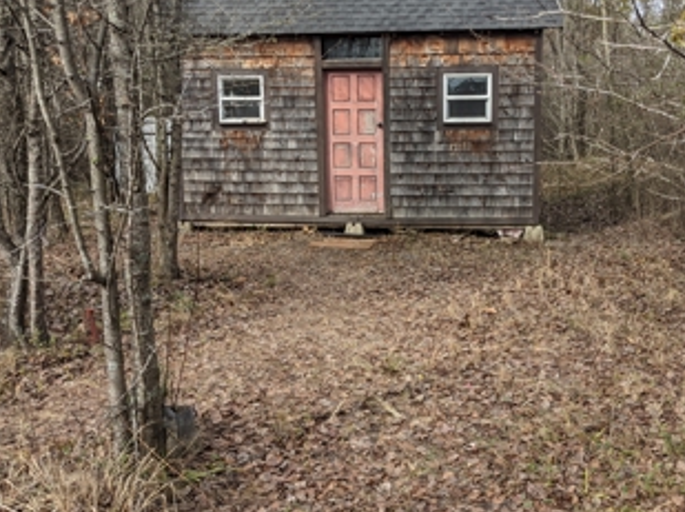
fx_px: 692
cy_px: 219
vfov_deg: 40.5
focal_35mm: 35
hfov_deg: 52.4
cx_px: 406
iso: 53
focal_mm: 4.38
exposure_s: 1/978
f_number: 1.73
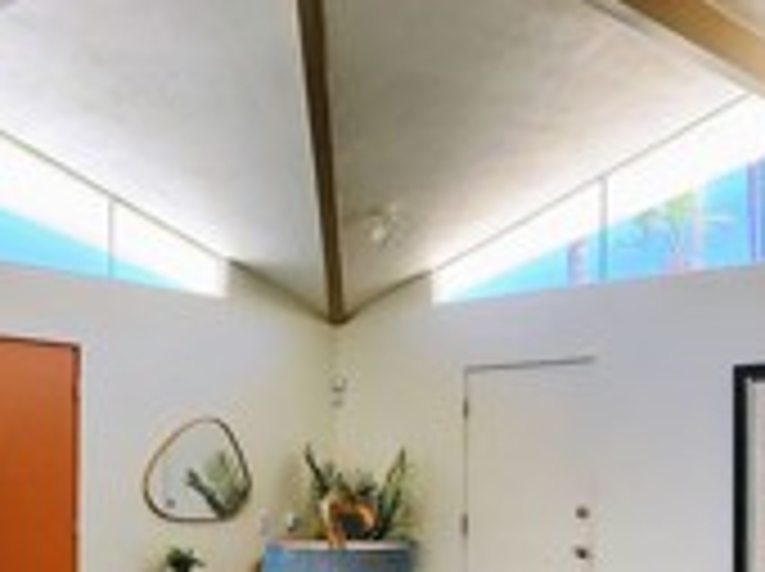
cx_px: 36
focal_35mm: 49
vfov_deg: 28.6
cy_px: 504
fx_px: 1081
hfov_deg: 35.9
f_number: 2.2
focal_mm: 2.2
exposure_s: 1/120
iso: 64
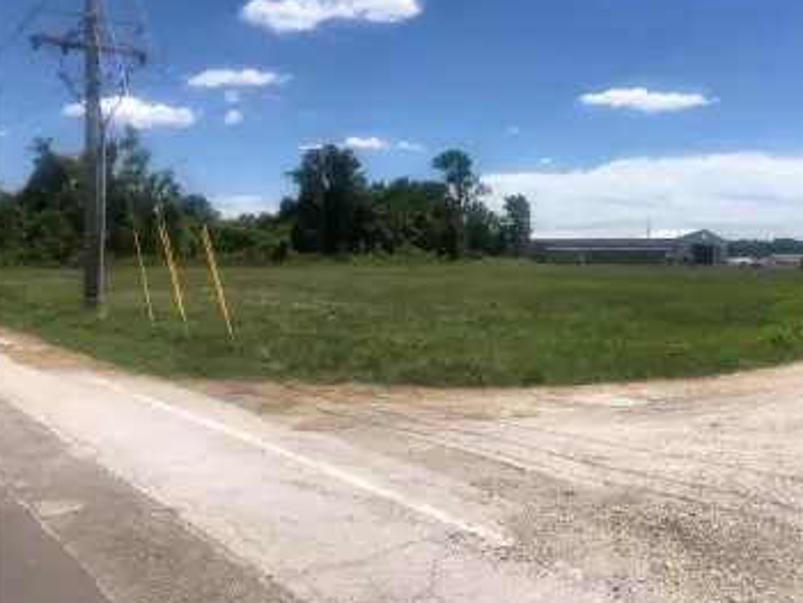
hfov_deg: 56.7
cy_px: 280
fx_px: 743
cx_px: 445
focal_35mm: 32
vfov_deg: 44.2
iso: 25
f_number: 1.8
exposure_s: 1/3205
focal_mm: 4
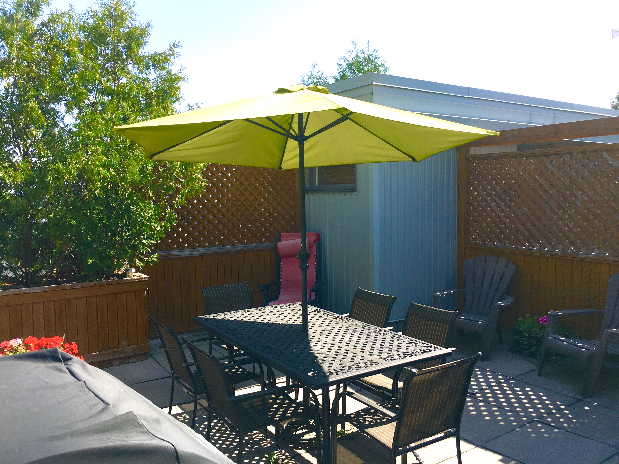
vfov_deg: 48.2
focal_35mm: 29
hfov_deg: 61.7
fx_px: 519
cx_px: 310
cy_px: 232
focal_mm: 4.15
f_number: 2.2
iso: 25
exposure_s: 1/1068
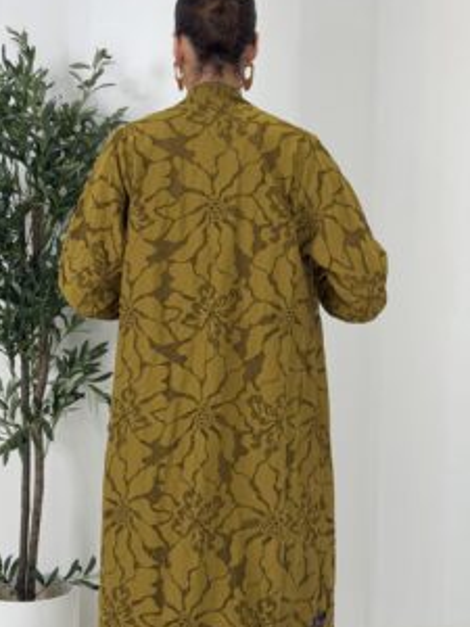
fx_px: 1159
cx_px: 165
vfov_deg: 30.3
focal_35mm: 64
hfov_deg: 22.9
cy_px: 324
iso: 64
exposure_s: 1/386
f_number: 1.78
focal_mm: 6.76
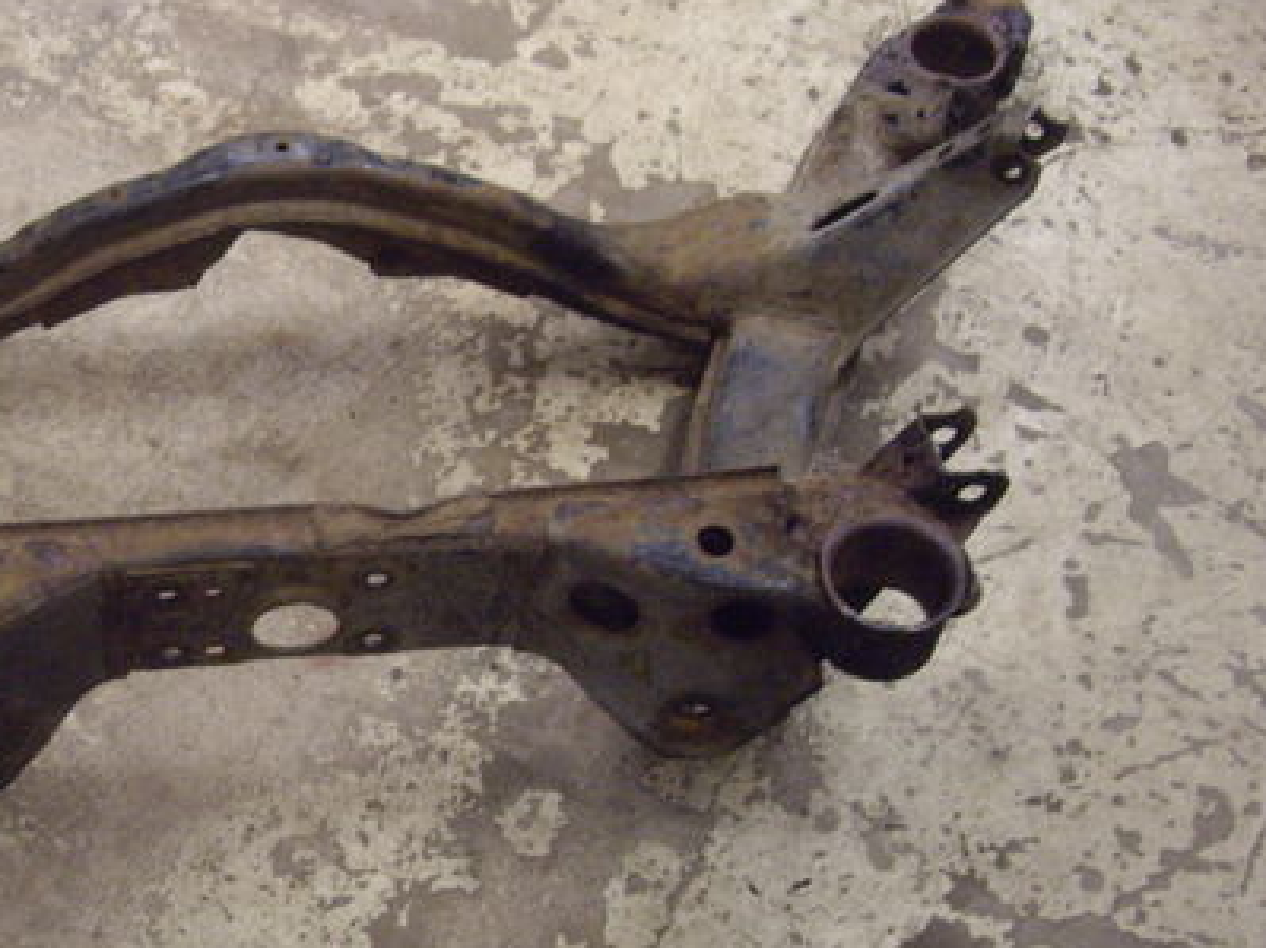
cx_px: 279
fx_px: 2230
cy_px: 599
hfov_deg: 31.0
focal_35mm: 61
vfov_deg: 23.9
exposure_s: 1/40
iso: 400
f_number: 2.8
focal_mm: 7.9
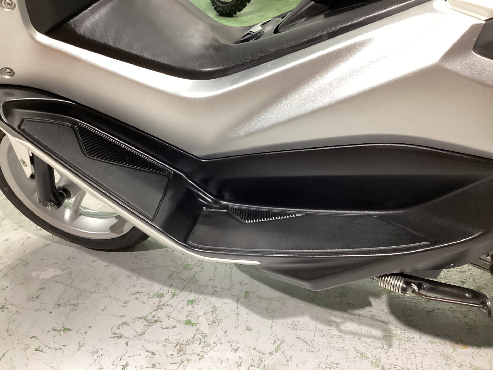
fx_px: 442
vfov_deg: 45.4
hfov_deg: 58.4
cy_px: 185
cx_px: 246
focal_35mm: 31
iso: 500
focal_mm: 3.3
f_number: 2.4
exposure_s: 1/30
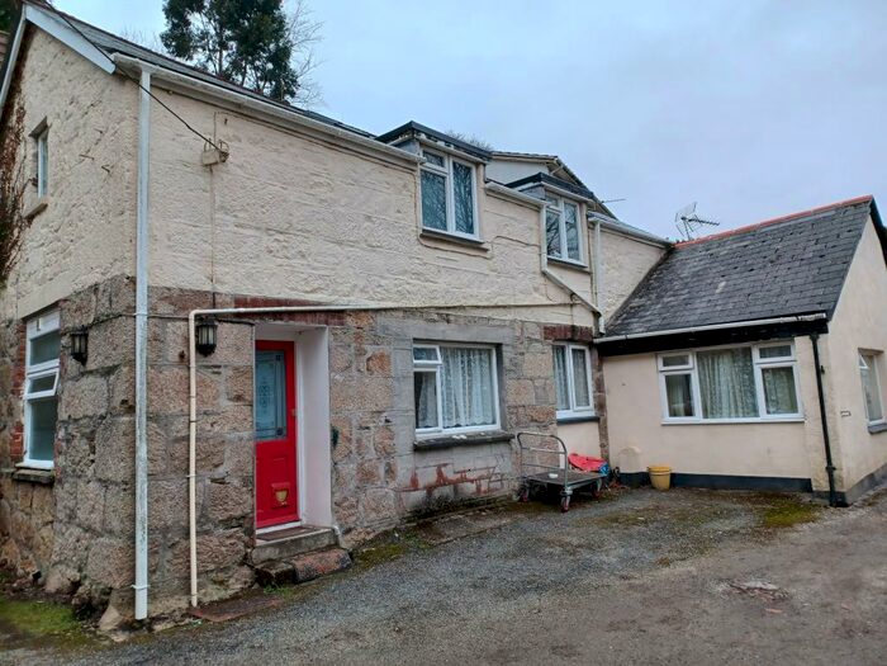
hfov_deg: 69.4
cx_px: 444
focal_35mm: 25
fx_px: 641
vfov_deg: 54.9
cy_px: 333
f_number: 1.8
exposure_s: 1/49
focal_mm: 4.6
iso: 64
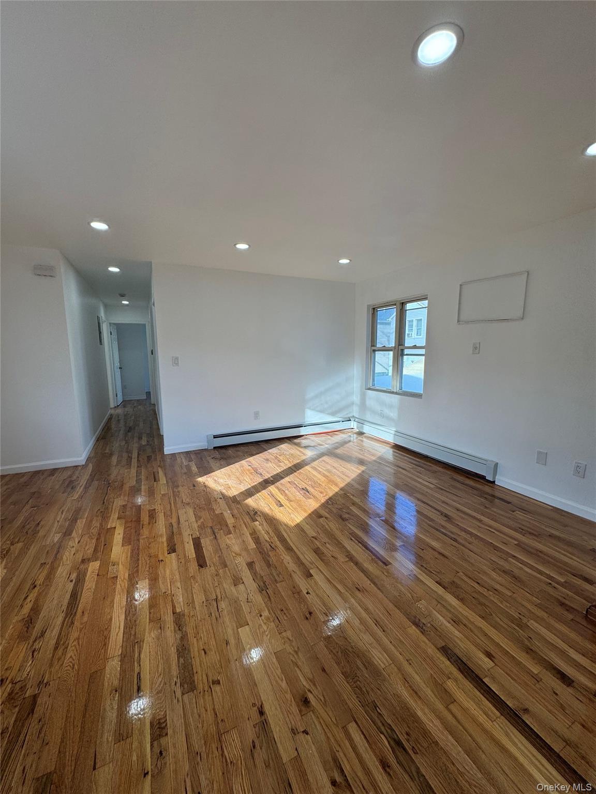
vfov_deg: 102.1
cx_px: 298
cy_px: 397
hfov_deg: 85.7
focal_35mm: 14
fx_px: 321
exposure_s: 1/241
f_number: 2.2
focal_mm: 2.22
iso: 40
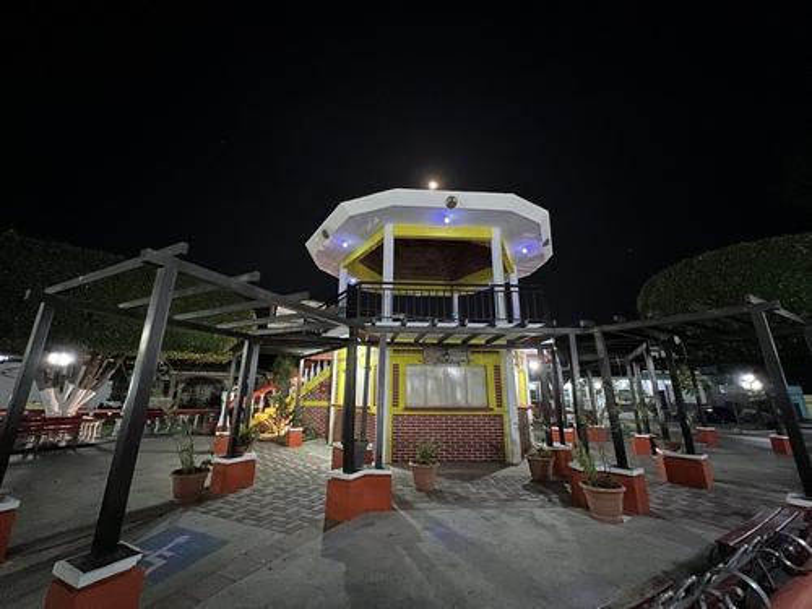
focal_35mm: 13
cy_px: 304
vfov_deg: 89.9
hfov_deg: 106.2
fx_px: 305
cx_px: 406
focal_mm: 1.57
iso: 800
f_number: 1.8
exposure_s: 1/15
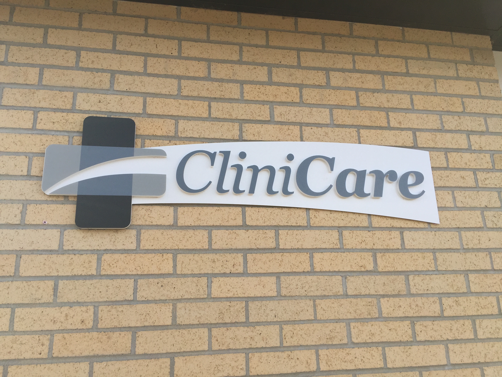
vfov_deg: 48.2
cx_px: 251
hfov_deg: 61.7
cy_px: 188
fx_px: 421
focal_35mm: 29
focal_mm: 4.15
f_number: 2.2
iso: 32
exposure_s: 1/507
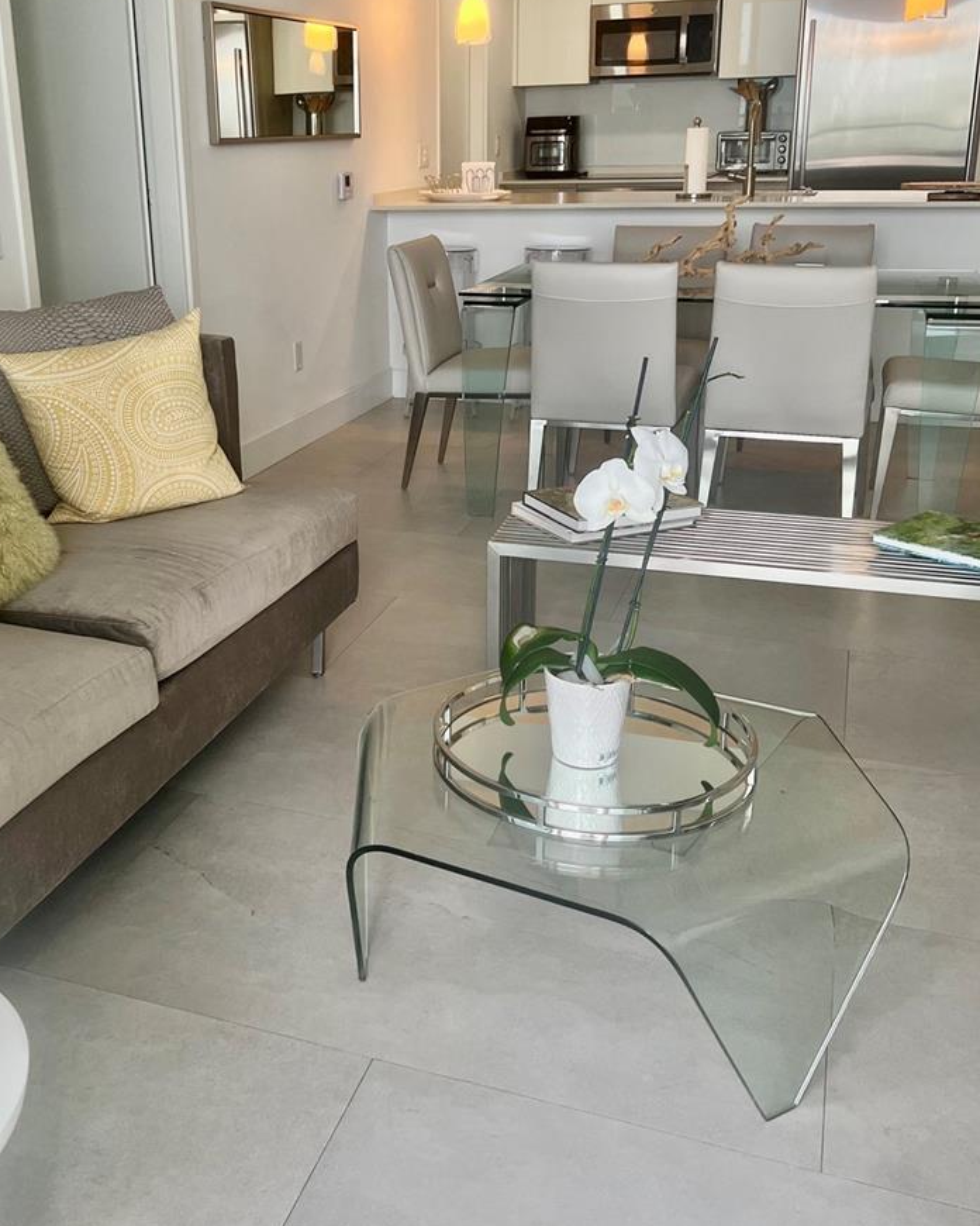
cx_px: 363
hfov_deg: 41.9
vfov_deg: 51.4
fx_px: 1269
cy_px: 533
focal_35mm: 35
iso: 100
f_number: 1.5
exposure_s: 1/120
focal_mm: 5.7
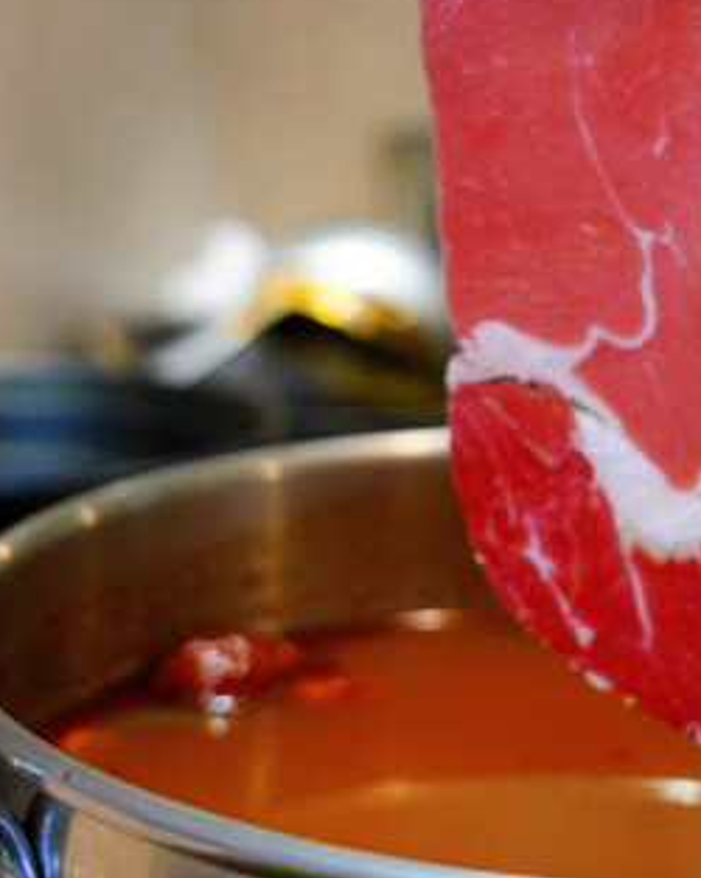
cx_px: 578
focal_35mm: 107
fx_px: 2778
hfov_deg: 14.3
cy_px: 325
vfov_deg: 17.9
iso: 320
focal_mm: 42
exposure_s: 1/60
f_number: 4.5
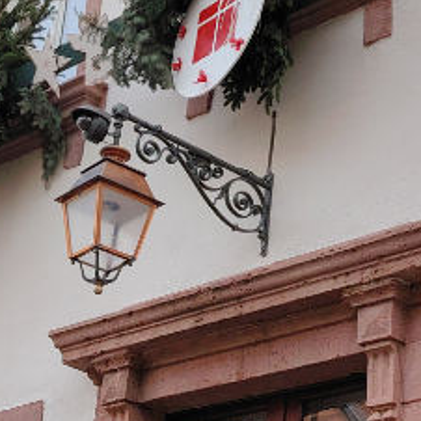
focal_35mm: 96
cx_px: 391
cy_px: 309
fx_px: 1321
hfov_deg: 17.8
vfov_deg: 18.0
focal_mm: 5.2
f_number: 1.8
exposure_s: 1/900
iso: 378
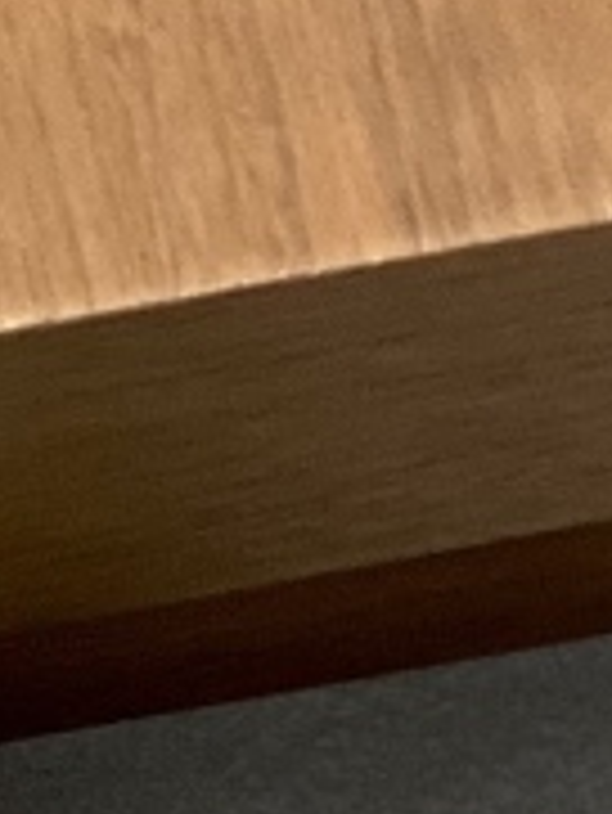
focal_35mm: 413
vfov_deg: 4.6
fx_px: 9724
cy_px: 2455
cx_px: -243
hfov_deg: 3.6
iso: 100
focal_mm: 6
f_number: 2
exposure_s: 1/100
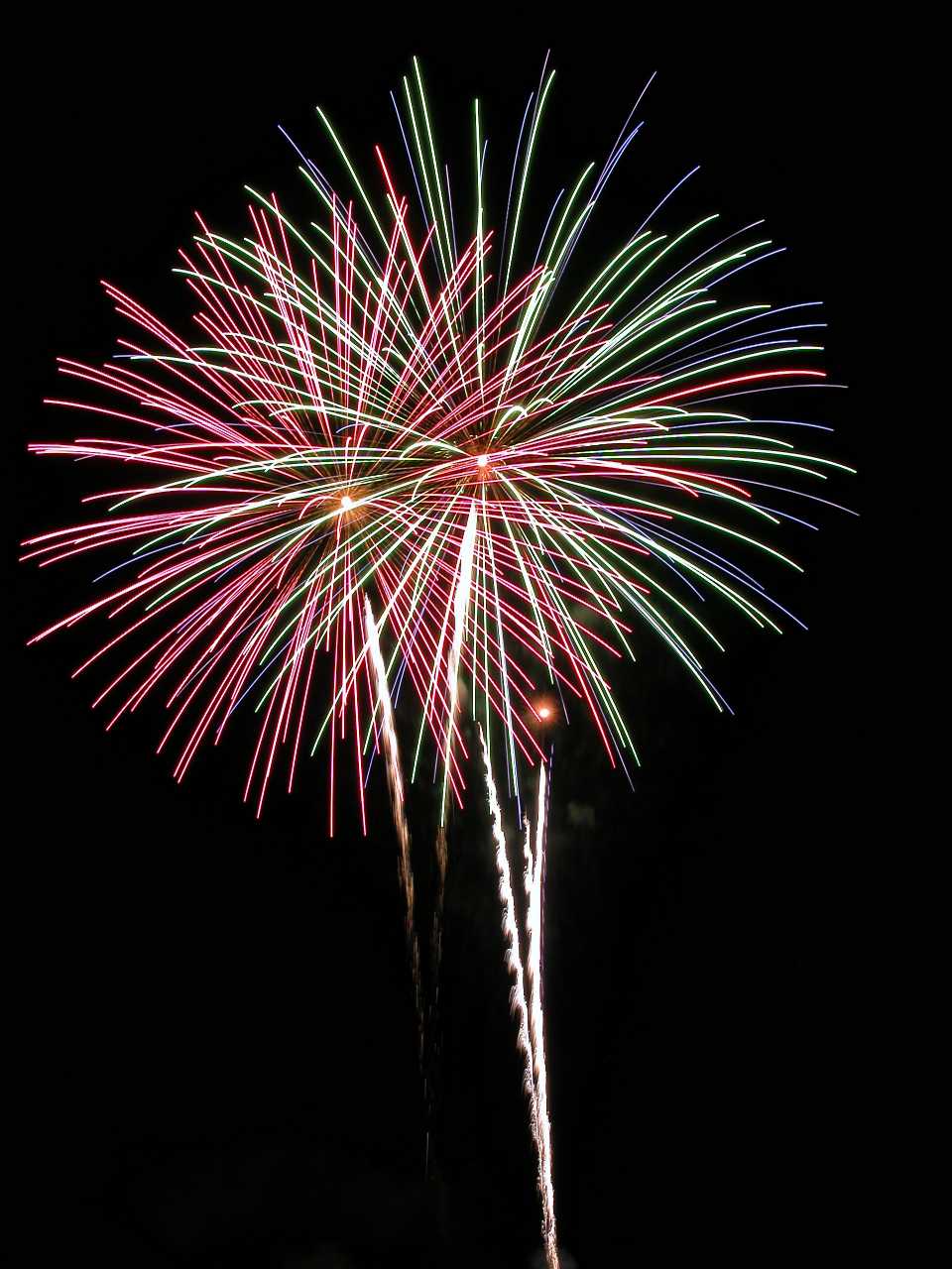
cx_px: 476
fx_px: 1283
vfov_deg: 52.6
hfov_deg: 40.7
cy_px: 634
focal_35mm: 35
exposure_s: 2
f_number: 8
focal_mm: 8.9
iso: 100
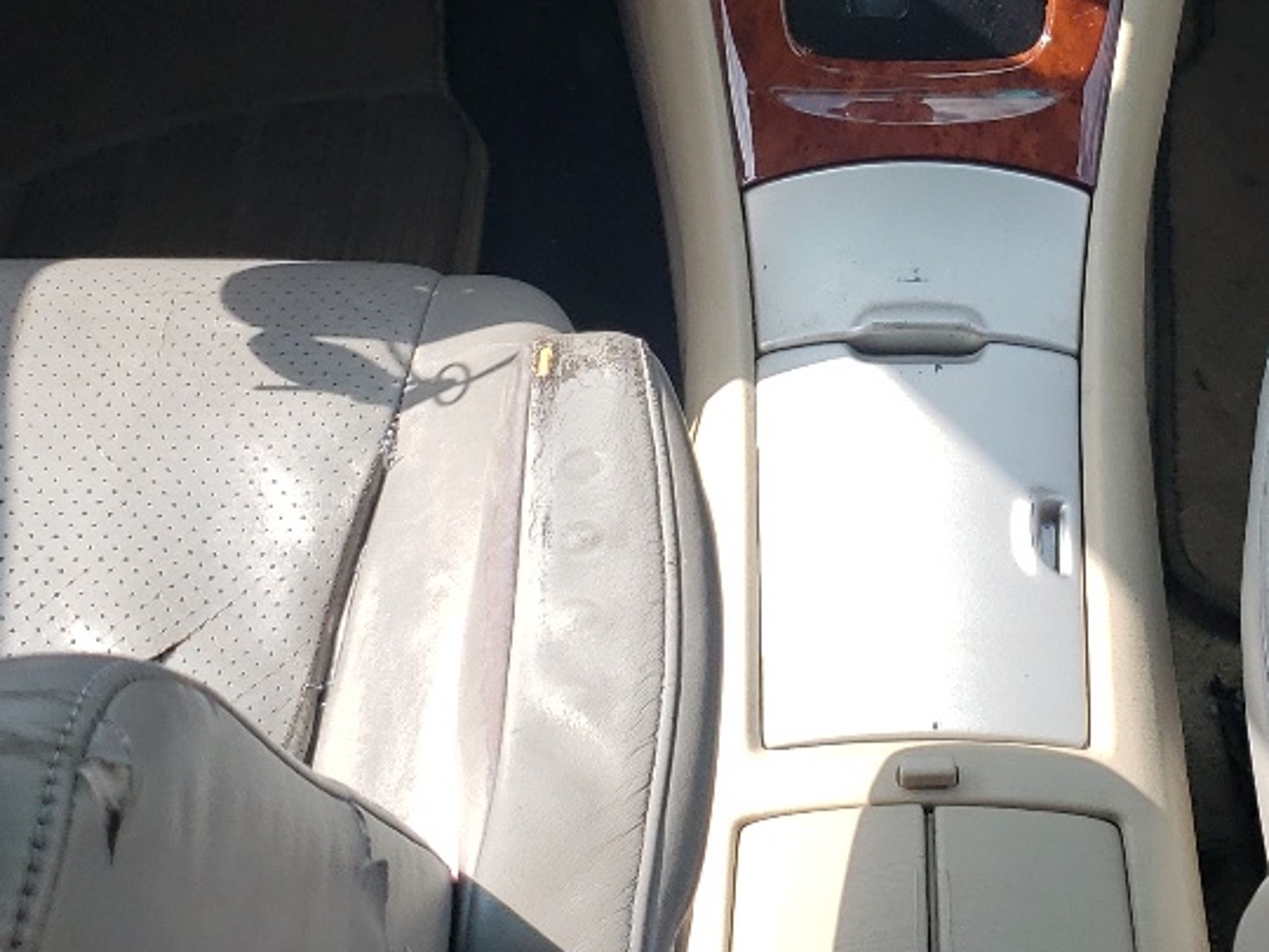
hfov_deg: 25.1
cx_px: 891
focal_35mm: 77
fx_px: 2823
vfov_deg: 18.7
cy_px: 33
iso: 50
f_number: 1.5
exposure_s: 1/909
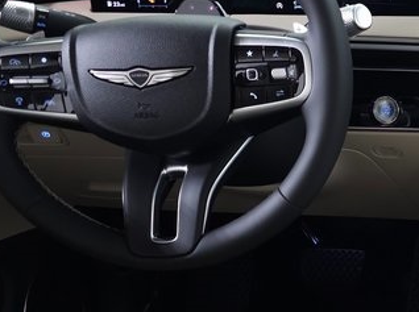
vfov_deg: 19.5
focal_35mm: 74
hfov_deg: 22.8
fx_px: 894
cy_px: 277
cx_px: 576
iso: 160
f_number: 1.7
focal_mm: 6.3
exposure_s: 1/60
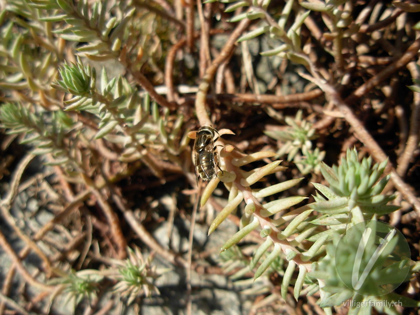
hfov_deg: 49.0
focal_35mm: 38
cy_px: 158
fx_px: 461
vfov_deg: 37.7
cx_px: 210
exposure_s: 1/745
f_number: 2.9
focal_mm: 6.3
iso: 79
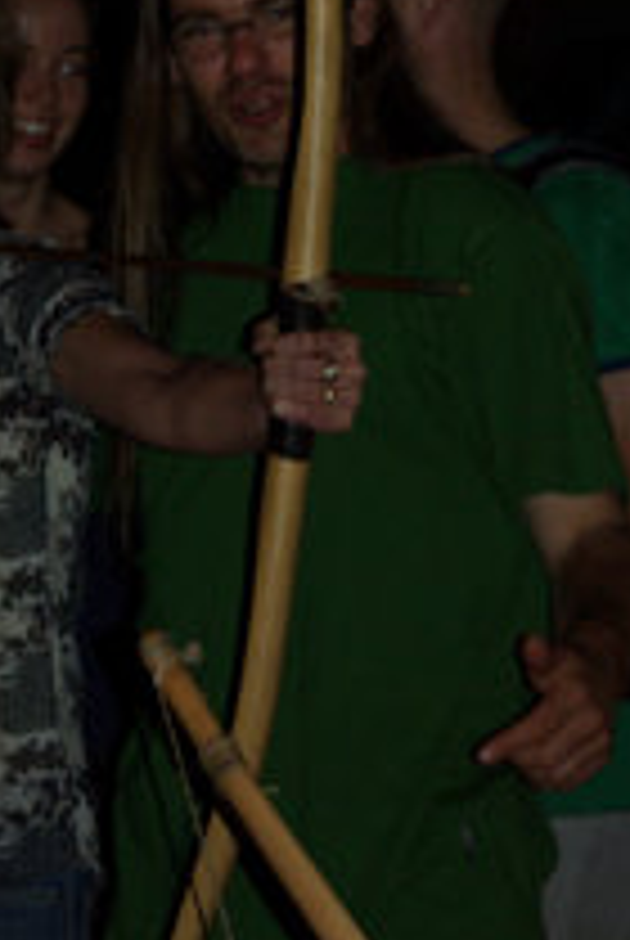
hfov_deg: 4.5
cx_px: 58
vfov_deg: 6.7
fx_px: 7958
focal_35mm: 304
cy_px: 88
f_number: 6.7
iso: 400
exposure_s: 1/90
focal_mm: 85
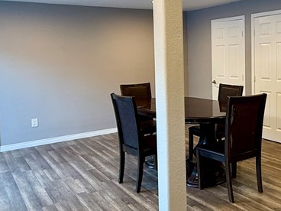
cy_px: 83
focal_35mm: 39
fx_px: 317
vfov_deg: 36.7
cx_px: 233
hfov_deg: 45.0
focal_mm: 2.22
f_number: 2.2
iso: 200
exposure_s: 1/60
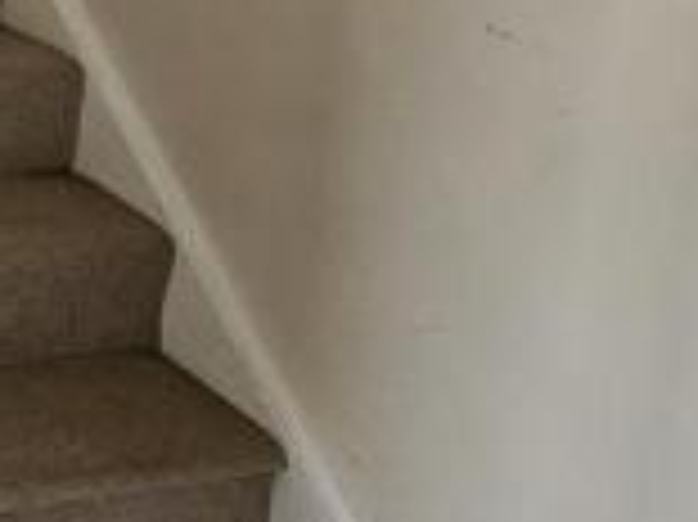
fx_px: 987
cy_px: -119
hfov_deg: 23.5
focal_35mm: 49
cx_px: -507
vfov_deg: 26.1
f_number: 2.2
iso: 400
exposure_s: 1/50
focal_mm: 2.2
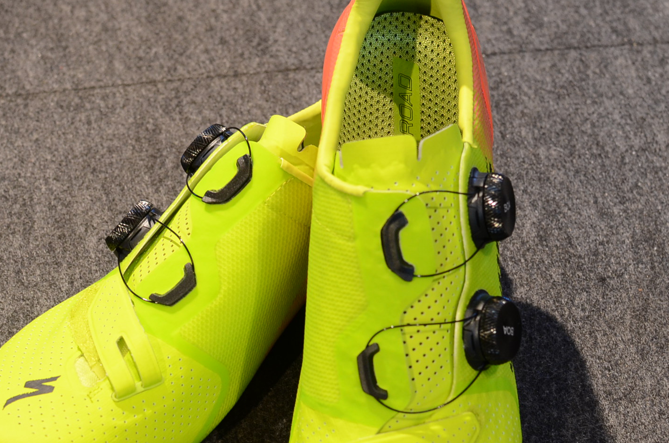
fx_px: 1685
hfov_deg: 22.5
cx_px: 314
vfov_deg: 14.9
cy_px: 303
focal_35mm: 91
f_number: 5
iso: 640
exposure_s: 1/100
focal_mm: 35
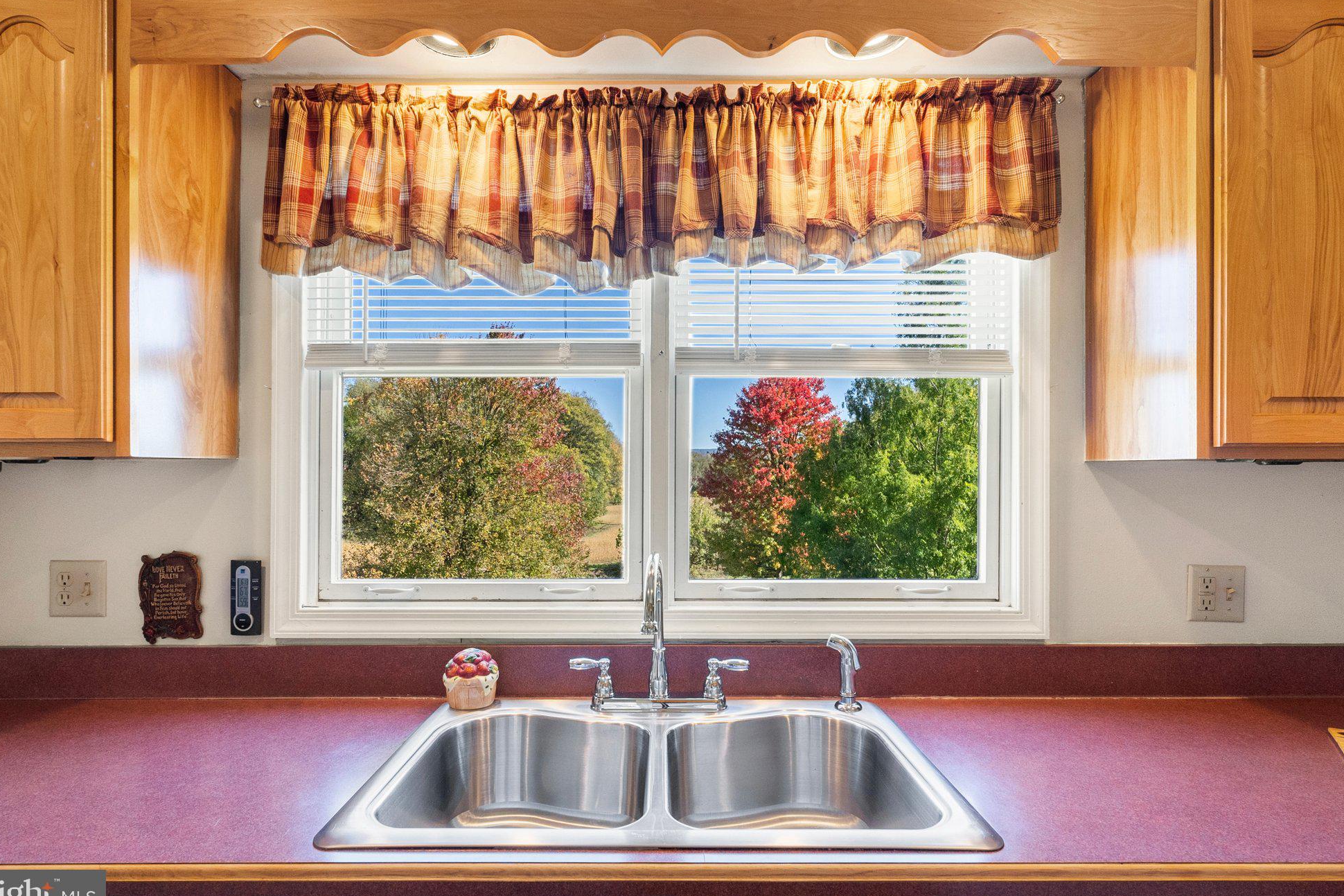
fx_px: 709
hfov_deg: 86.9
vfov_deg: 64.5
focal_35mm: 19
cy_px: 447
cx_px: 662
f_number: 8
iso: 800
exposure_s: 1/15
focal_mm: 12
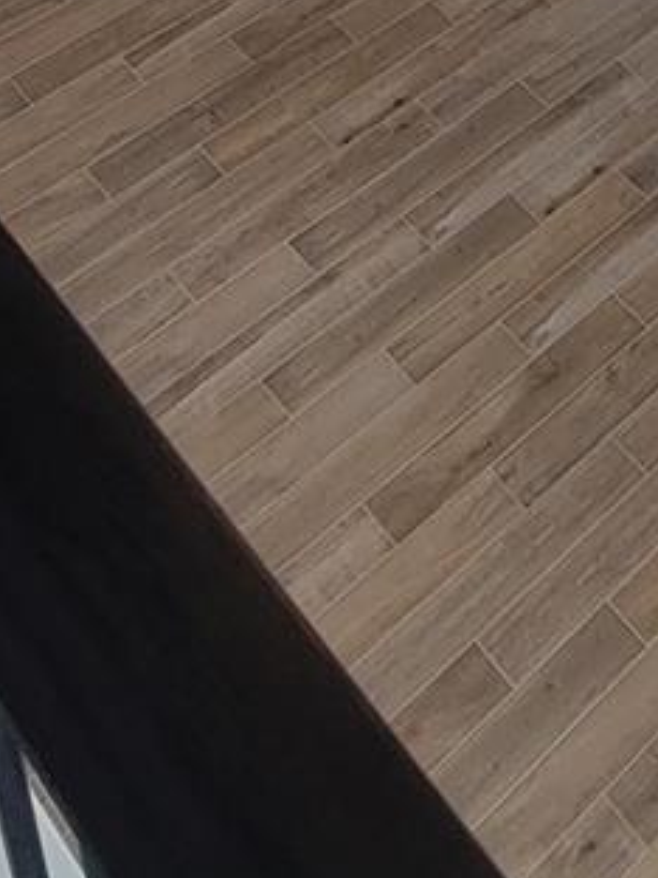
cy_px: -487
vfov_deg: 23.4
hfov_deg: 21.8
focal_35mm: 64
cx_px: 709
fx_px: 1622
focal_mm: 2.2
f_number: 2.2
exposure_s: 1/120
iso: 64
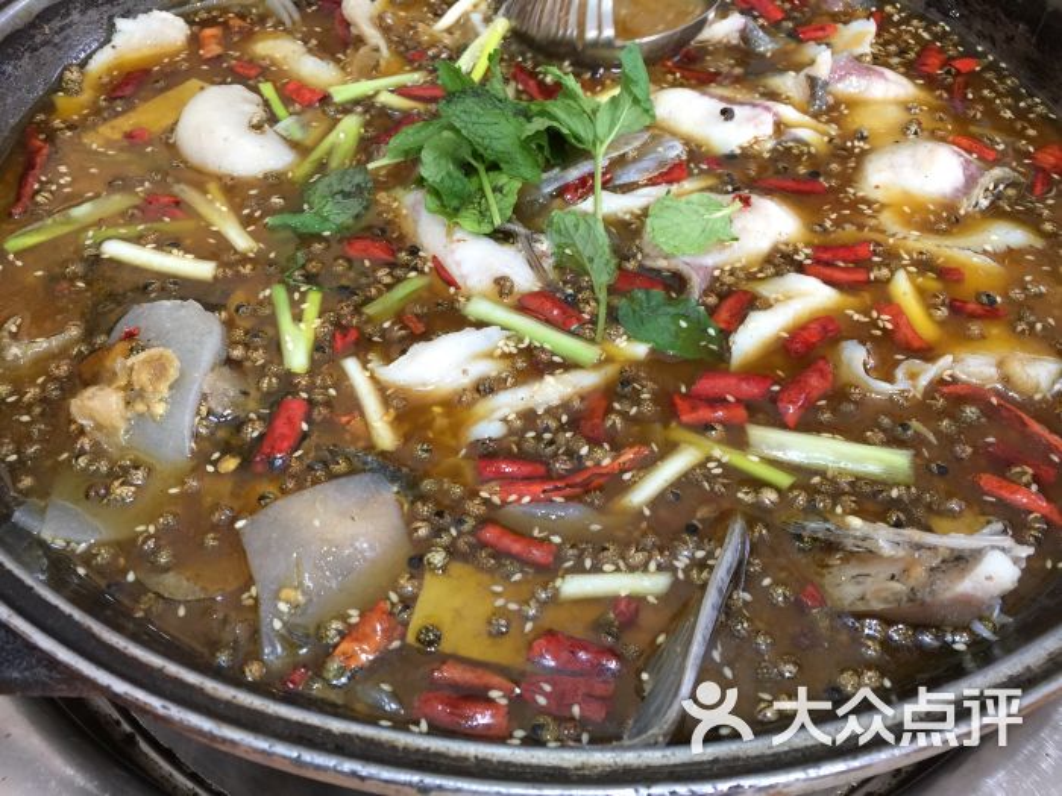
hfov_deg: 61.7
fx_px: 890
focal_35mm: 29
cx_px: 531
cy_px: 398
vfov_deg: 48.2
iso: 50
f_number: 2.2
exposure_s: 1/33
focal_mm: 4.15
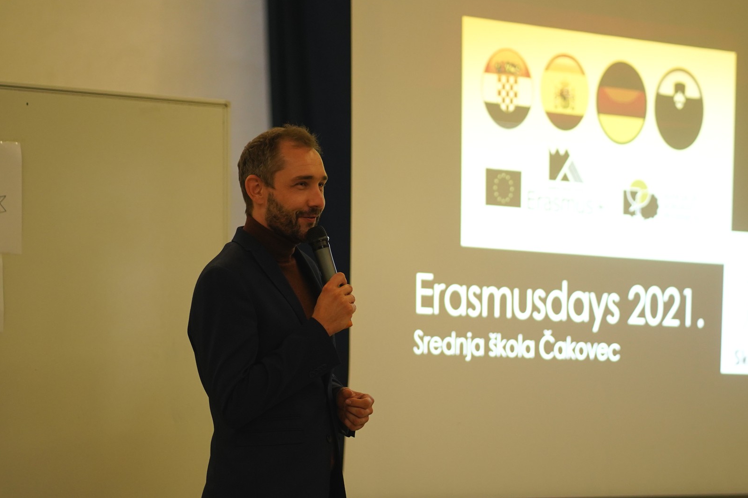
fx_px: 2659
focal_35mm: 128
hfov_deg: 16.0
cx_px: 375
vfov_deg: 10.7
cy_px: 248
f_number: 1.8
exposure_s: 1/800
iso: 1600
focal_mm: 85
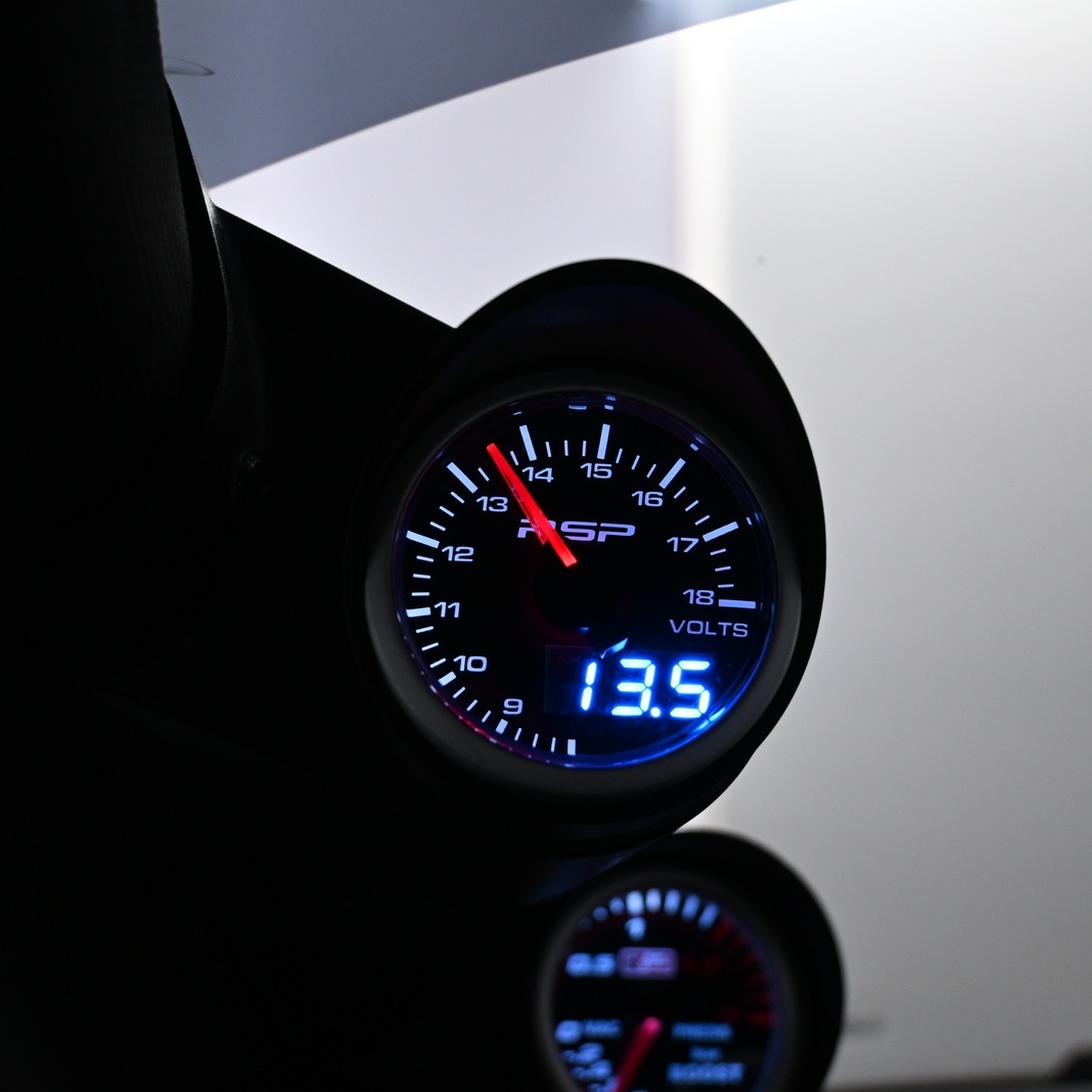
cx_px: 571
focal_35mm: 58
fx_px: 2070
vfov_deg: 29.6
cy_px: 546
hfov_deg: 29.5
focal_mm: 30
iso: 1000
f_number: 5
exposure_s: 1/100
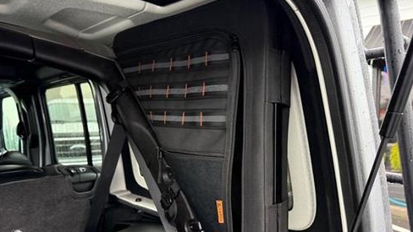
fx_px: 296
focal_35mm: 27
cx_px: 209
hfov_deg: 69.8
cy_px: 138
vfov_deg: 42.8
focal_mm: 6.76
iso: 200
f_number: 1.78
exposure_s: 1/84
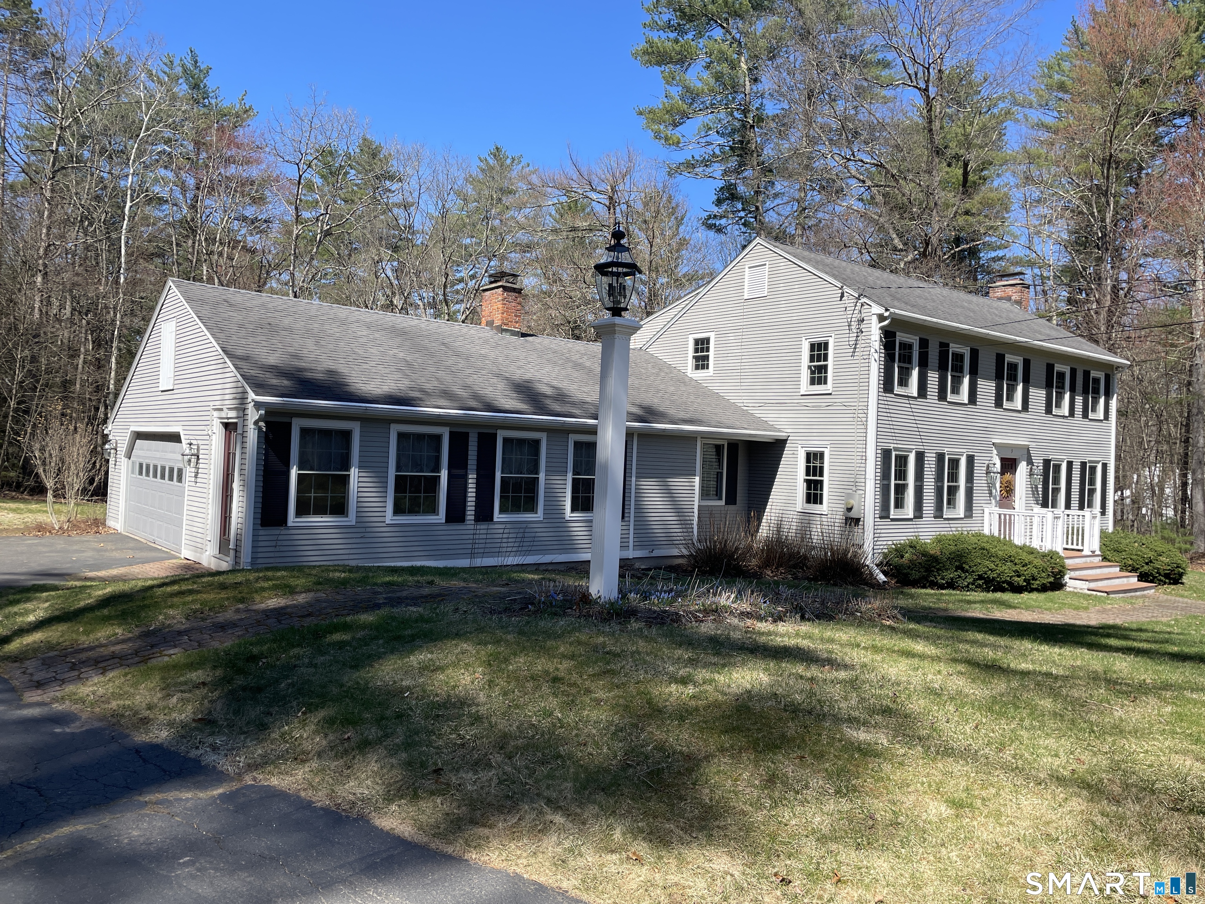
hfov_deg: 67.3
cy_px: 452
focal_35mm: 26
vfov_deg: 53.1
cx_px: 602
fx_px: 905
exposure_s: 1/2053
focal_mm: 4.2
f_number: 1.6
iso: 32
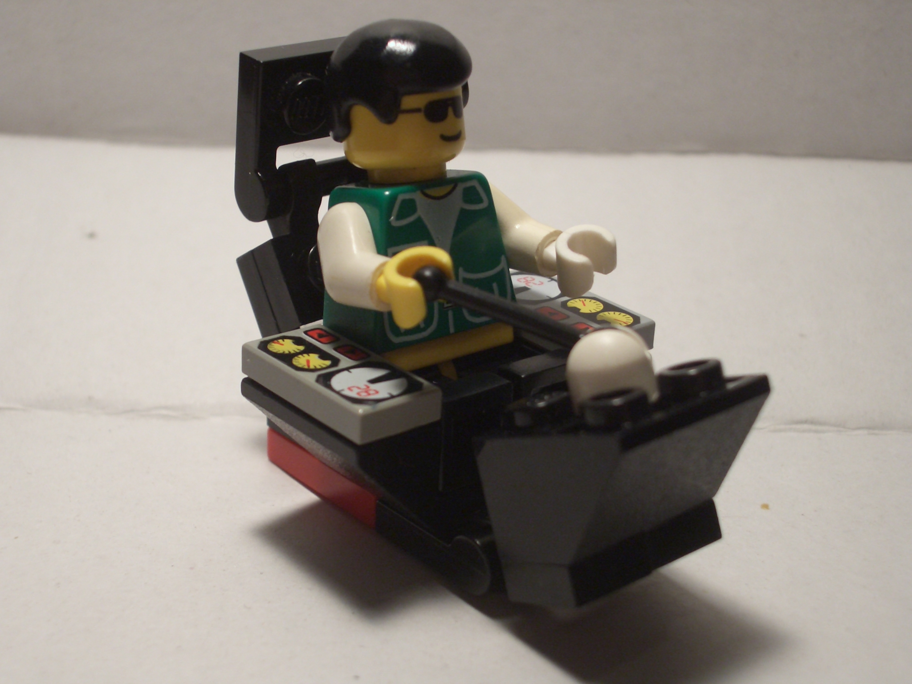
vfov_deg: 23.7
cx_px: 456
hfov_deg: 31.2
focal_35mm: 62
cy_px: 342
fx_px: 1633
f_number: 3.5
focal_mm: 10.2
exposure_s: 1/60
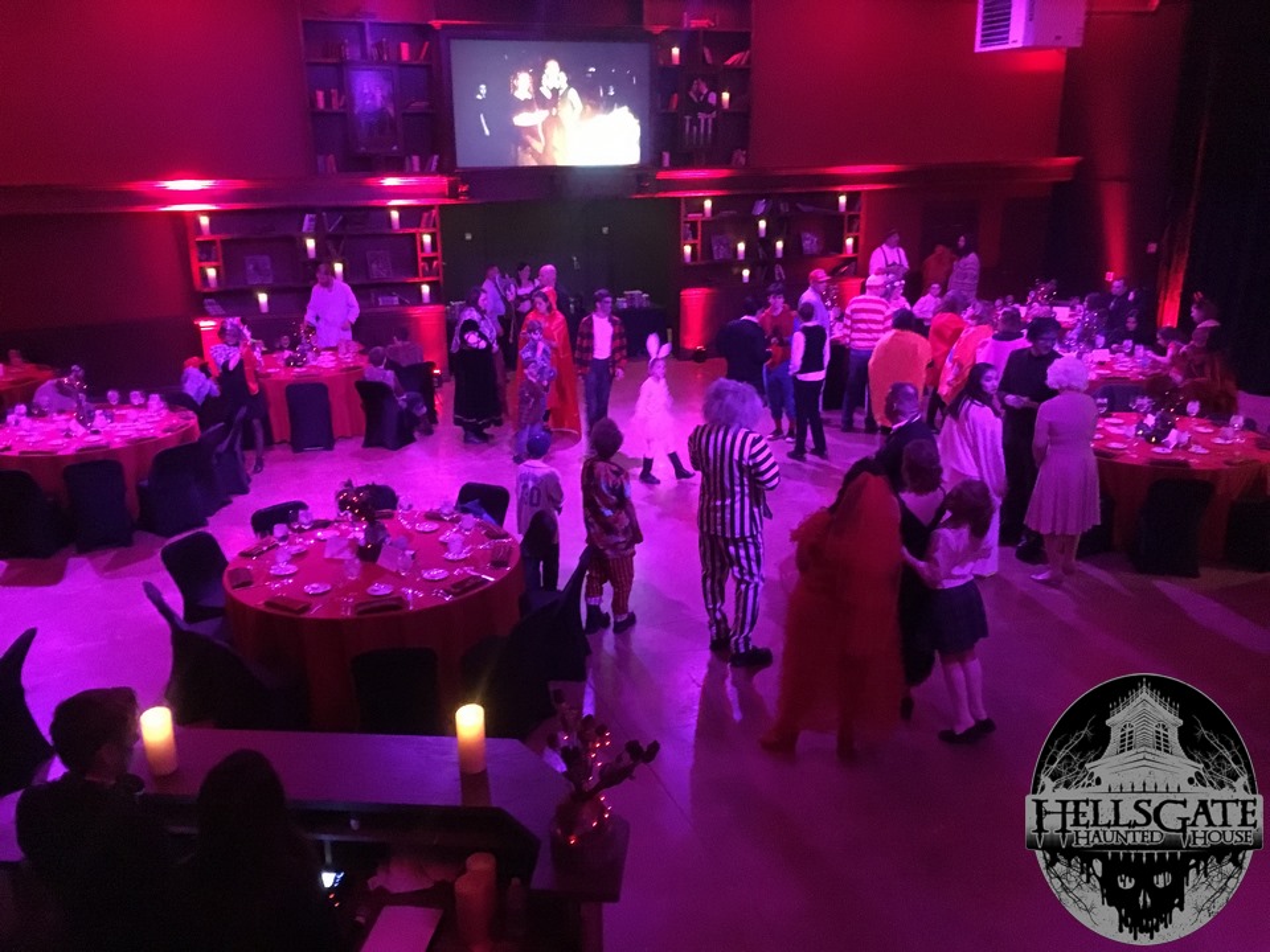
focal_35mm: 29
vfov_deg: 48.2
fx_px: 1064
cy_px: 476
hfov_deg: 61.7
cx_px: 635
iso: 1250
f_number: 2.2
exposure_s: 1/15
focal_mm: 4.15
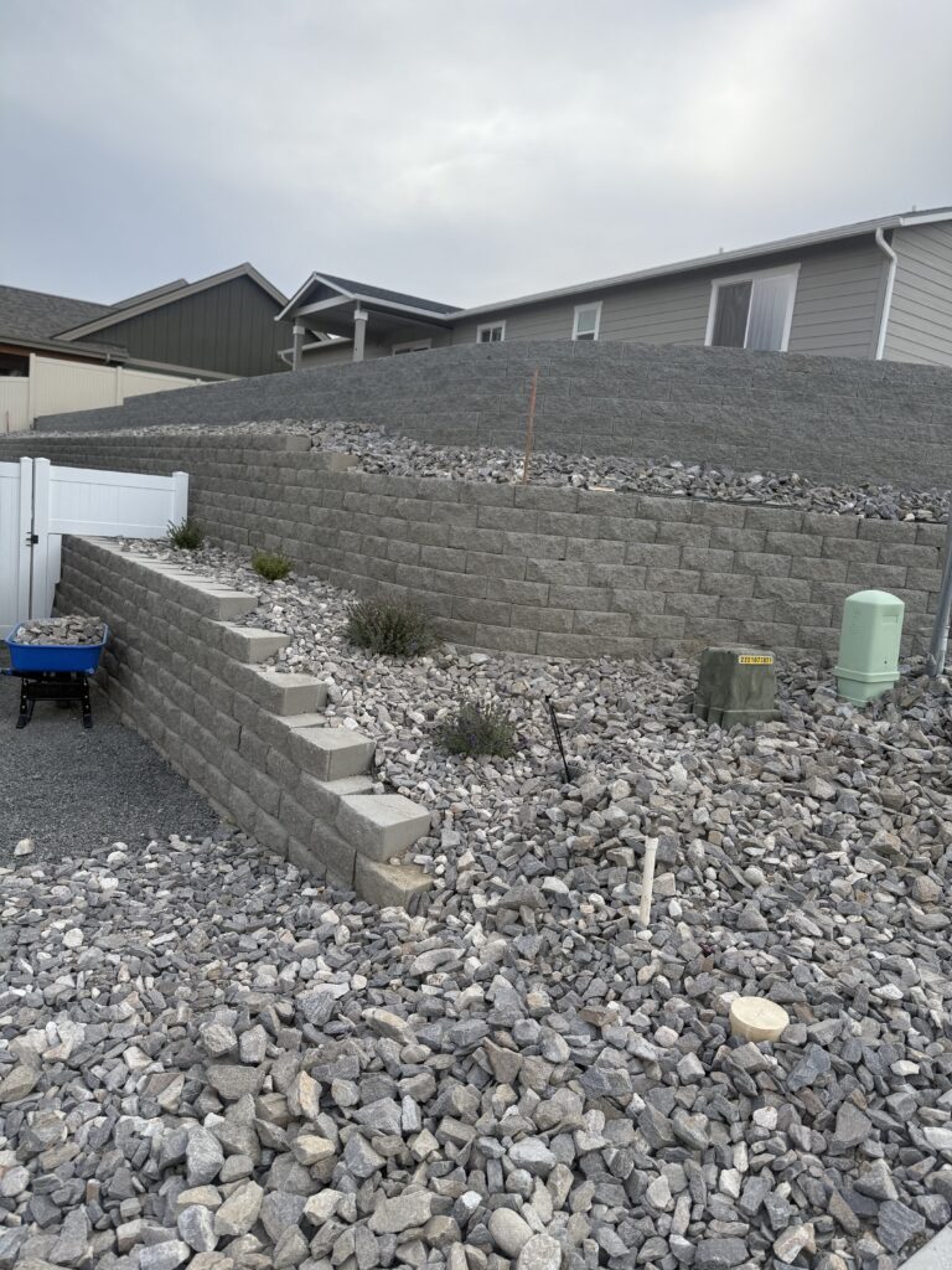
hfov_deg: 56.8
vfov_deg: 71.6
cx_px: 476
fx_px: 880
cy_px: 635
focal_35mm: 24
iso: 80
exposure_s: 1/992
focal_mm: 6.76
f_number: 1.78
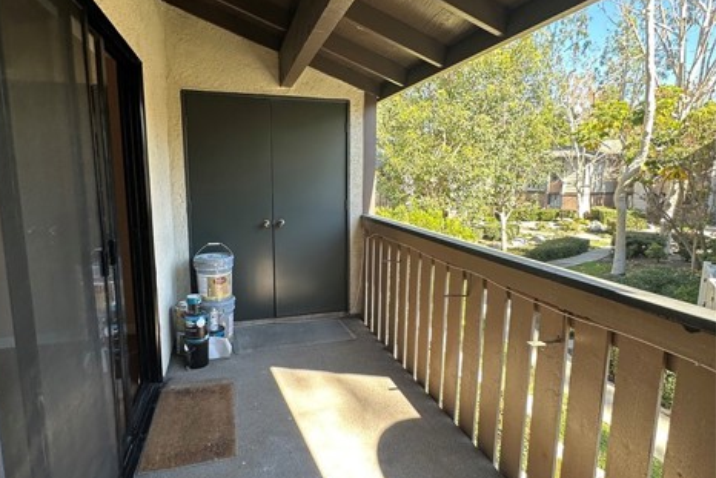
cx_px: 349
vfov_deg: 62.0
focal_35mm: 20
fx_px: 398
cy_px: 231
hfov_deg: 83.9
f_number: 2.2
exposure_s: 1/162
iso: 40
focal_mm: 2.22
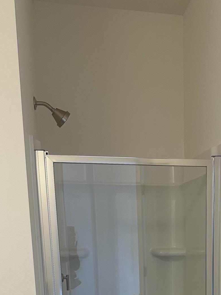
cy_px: 315
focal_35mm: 53
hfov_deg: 27.0
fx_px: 451
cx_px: 179
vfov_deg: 32.3
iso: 125
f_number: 1.78
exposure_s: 1/120
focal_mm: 6.86
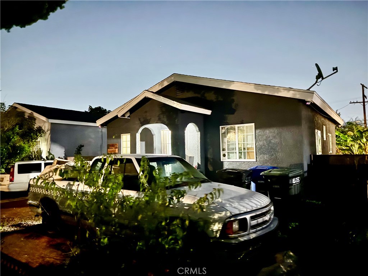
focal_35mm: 24
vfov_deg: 56.8
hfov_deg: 71.6
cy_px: 138
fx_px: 255
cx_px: 184
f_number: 1.78
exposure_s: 1/9
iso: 2500
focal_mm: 6.76
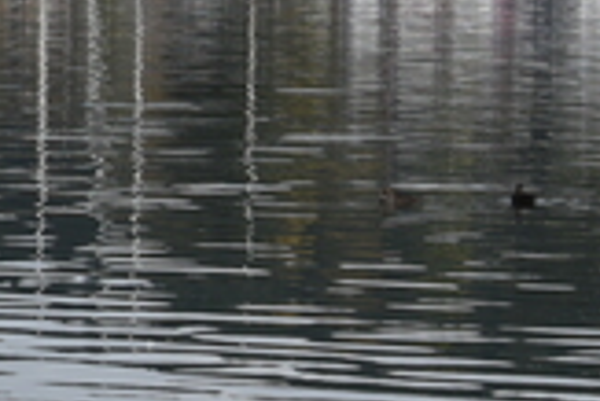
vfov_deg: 3.0
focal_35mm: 455
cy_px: -265
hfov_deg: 4.4
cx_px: -987
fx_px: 7590
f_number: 8
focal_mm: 58
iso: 100
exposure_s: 1/250
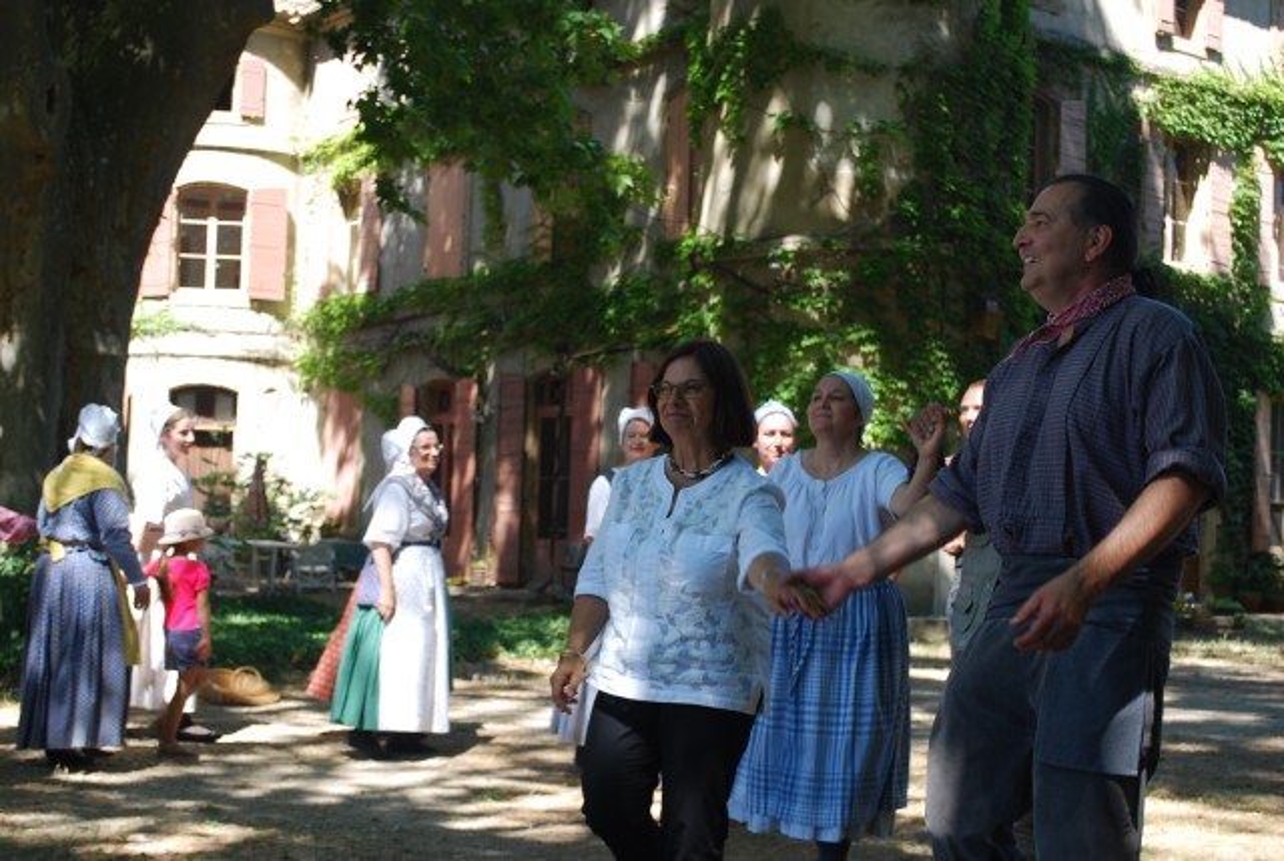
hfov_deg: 37.8
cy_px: 430
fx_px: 1876
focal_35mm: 52
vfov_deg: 25.8
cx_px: 642
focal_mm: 35
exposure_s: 1/125
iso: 140
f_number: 5.6
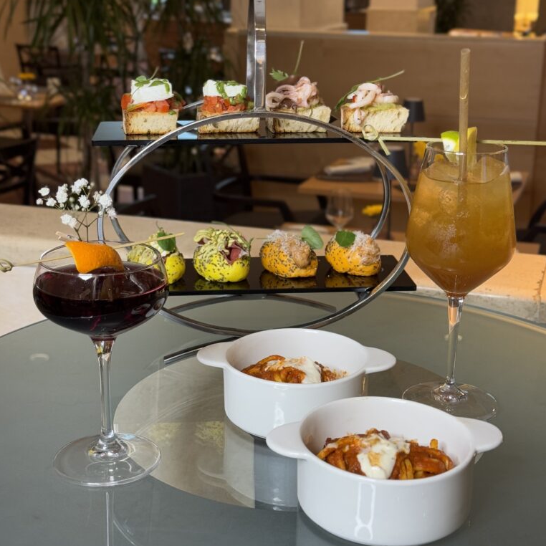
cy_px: 235
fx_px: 1017
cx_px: 273
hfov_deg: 30.0
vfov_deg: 30.0
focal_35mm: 57
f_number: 1.78
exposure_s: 1/50
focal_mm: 6.76
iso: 125
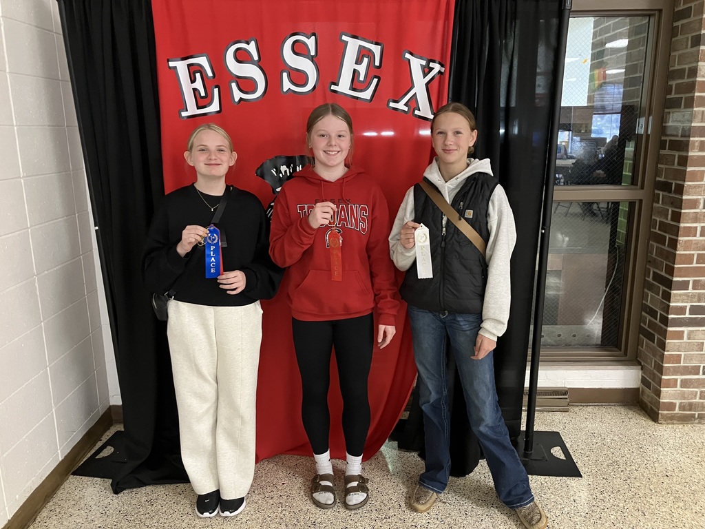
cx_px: 352
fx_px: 570
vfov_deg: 49.7
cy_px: 264
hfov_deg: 63.4
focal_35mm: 28
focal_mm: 3.99
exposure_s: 1/40
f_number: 1.8
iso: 320
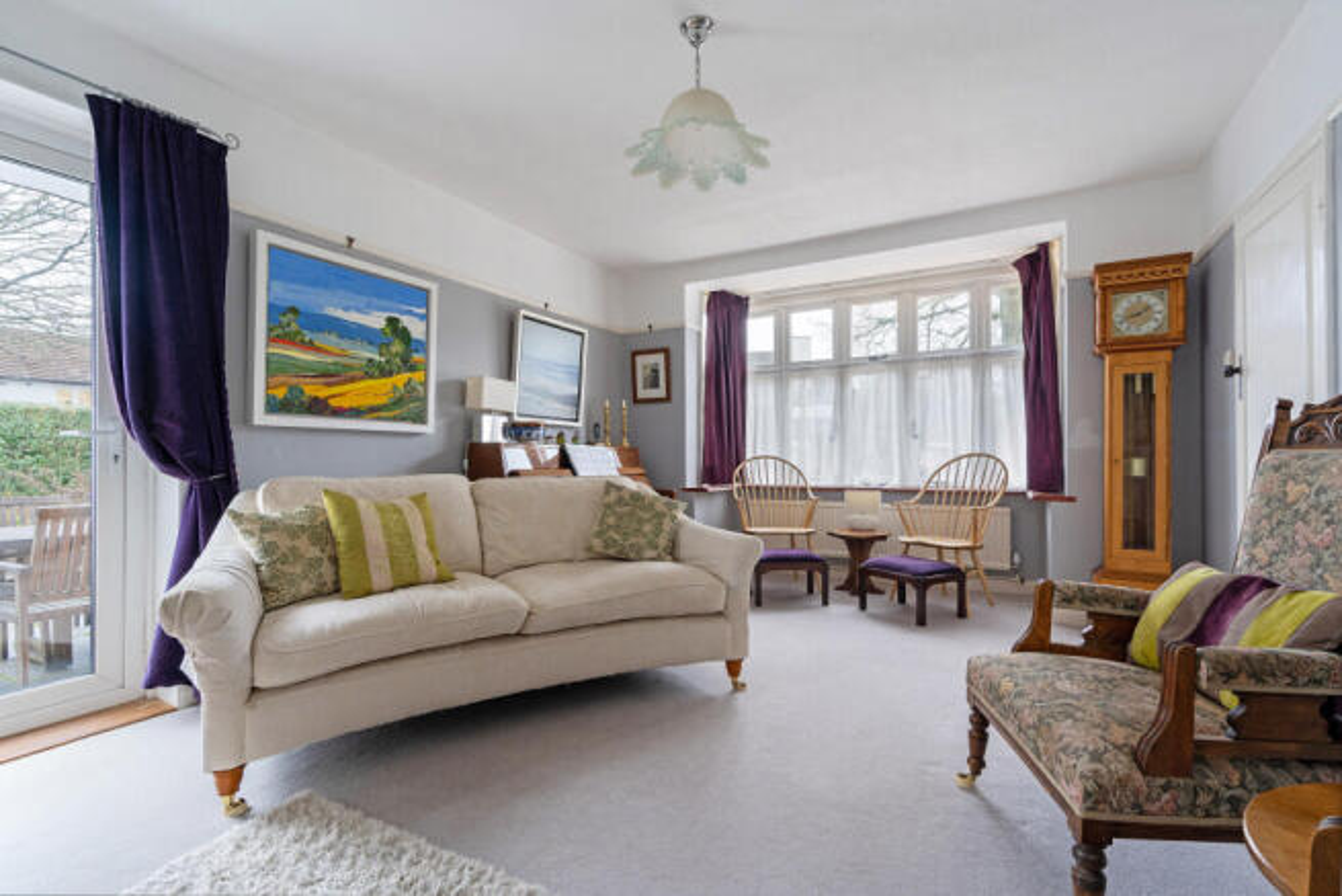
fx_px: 597
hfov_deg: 96.7
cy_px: 448
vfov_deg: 73.8
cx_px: 671
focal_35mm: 16
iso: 640
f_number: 10
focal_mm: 16
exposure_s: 1
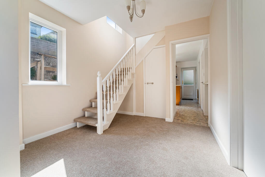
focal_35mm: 14
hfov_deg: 104.2
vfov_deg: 81.3
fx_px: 103
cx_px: 132
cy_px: 88
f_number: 6.3
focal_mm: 14
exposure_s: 1/640
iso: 320
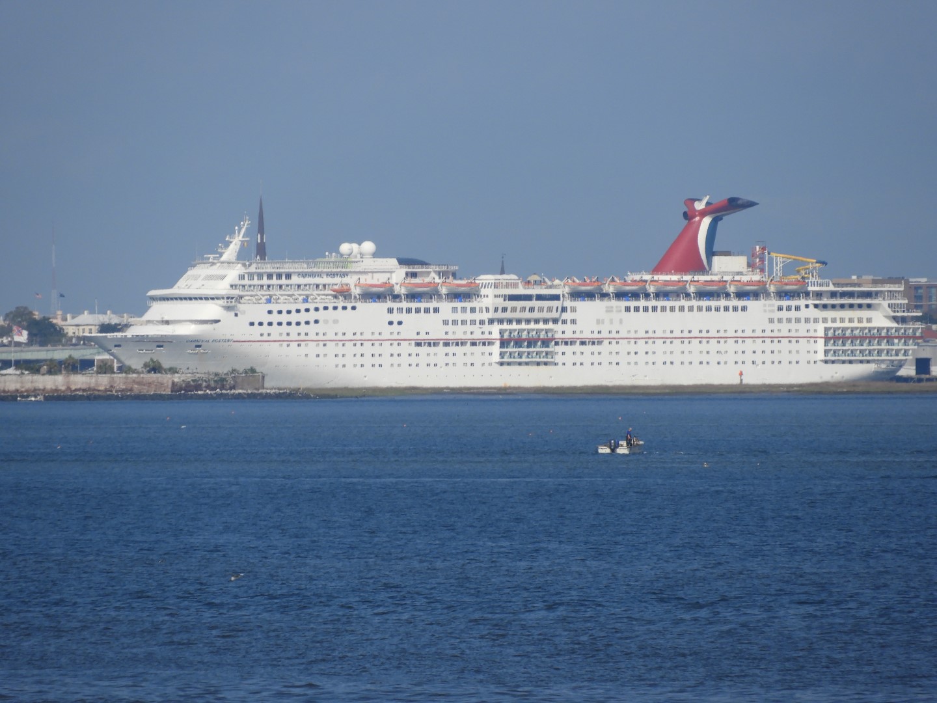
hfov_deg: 2.5
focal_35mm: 800
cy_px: 352
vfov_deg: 1.9
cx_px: 468
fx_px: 21655
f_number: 5.6
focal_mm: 143.3
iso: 100
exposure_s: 1/1000
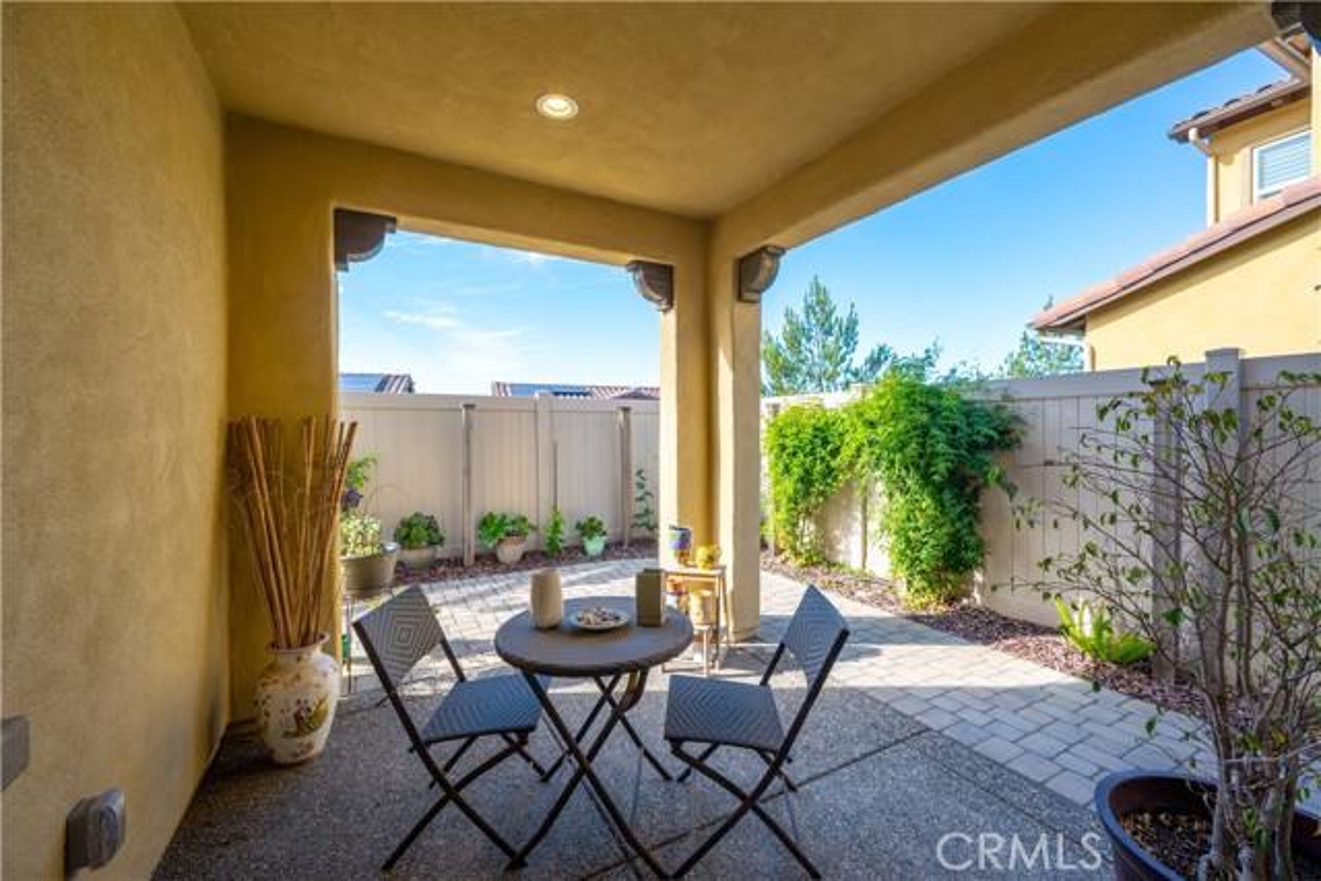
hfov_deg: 104.2
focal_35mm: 14
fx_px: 514
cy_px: 440
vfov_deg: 81.2
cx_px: 660
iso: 100
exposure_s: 1/80
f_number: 8
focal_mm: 14
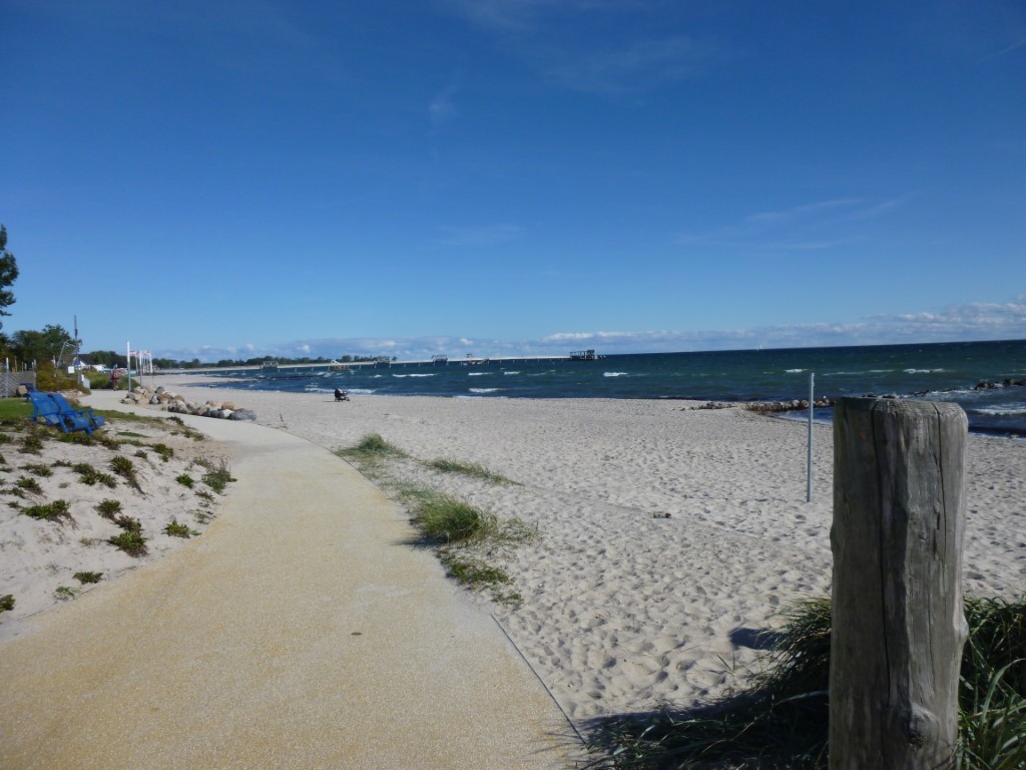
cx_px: 513
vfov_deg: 54.9
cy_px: 385
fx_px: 741
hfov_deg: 69.4
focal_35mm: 25
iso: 100
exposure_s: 1/250
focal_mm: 4.5
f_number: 9
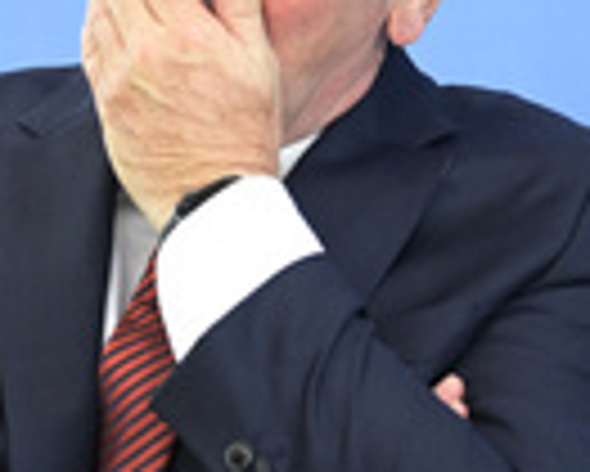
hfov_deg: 9.6
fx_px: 3495
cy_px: 238
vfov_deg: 7.7
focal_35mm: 200
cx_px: 227
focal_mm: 62
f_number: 5
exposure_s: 1/500
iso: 3200
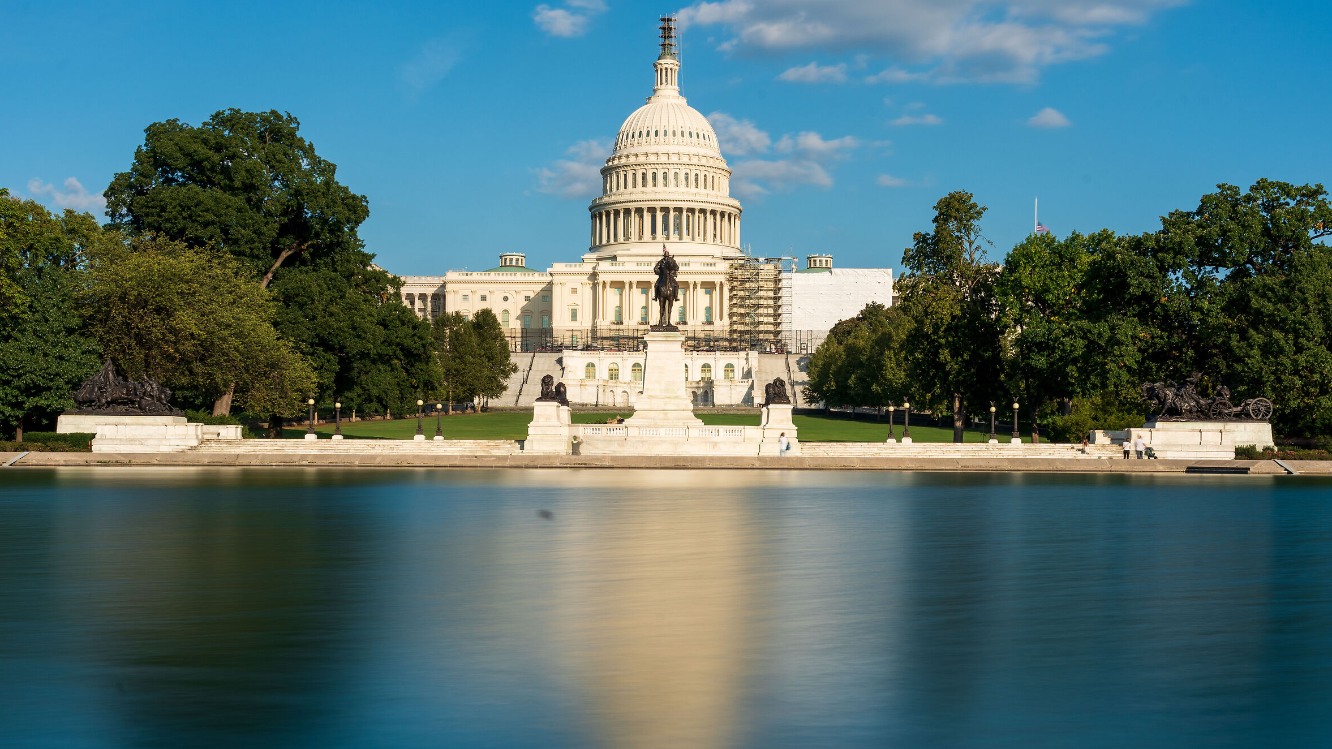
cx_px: 668
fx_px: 1660
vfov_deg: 25.4
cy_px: 428
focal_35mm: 47
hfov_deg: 43.7
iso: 50
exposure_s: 10
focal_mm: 44
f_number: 14
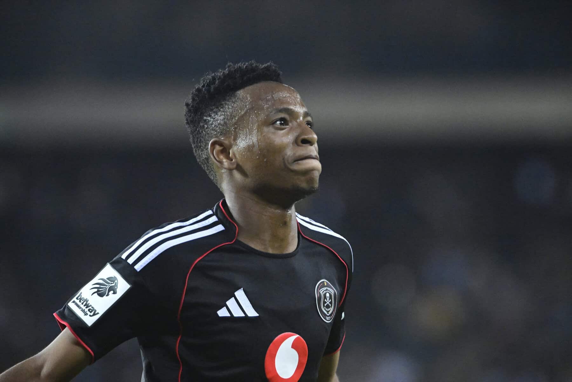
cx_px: 286
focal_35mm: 400
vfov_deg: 3.4
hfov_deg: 5.2
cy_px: 191
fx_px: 6355
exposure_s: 1/1250
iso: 16000
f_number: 6.3
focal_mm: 400
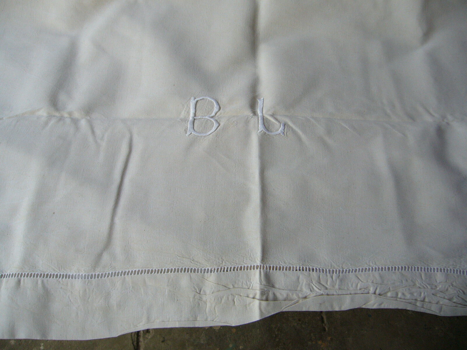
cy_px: 175
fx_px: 472
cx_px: 234
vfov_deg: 40.7
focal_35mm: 35
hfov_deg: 52.6
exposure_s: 1/30
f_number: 2.8
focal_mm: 5.8
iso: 100
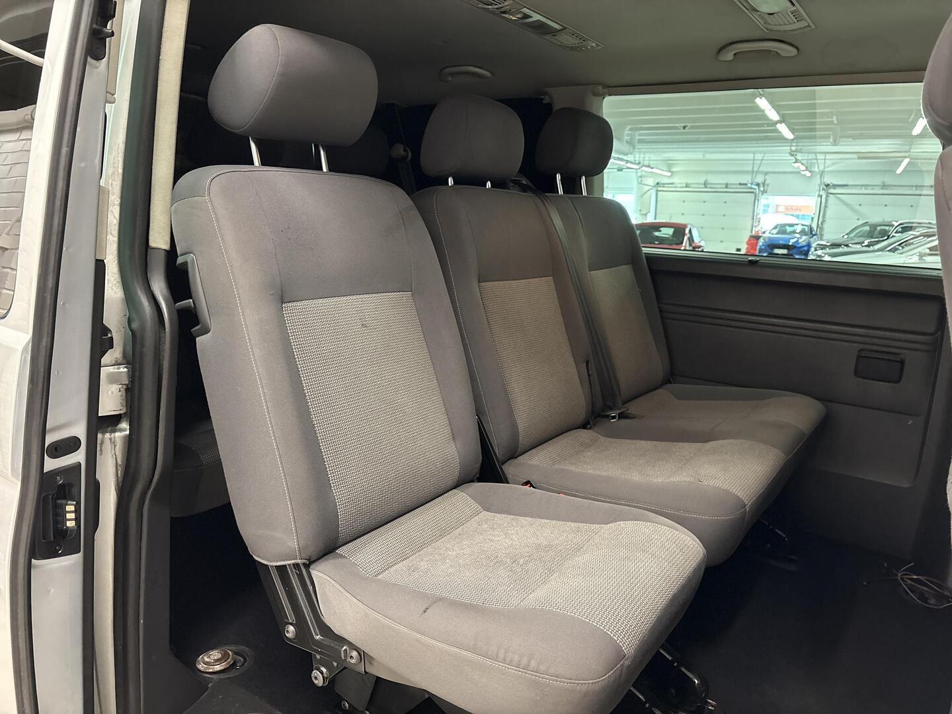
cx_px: 476
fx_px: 715
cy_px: 357
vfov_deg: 53.1
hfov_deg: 67.3
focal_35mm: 26
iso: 500
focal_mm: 5.96
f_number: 1.6
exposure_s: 1/33
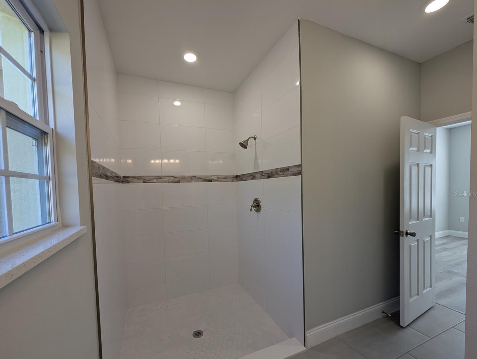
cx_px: 227
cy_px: 194
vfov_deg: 89.9
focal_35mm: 13
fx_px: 179
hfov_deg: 106.0
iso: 56
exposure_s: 1/120
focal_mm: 2.23
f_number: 1.95
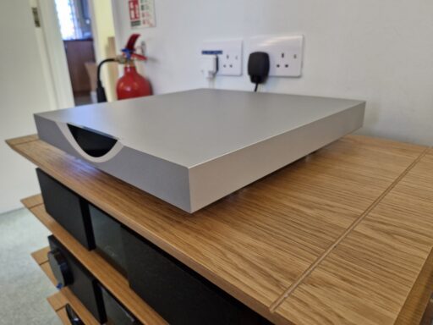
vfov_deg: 58.9
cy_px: 162
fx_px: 288
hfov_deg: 73.9
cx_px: 216
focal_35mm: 23
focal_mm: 5.54
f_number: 1.8
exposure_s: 1/100
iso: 500
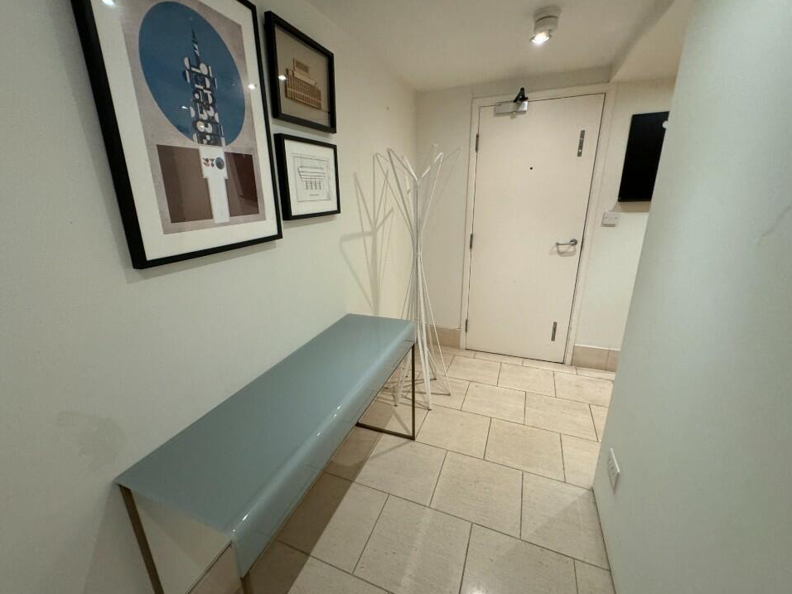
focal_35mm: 15
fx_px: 343
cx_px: 377
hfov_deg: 98.1
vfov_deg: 81.7
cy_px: 297
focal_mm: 2.22
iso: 400
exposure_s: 1/59
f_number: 2.2
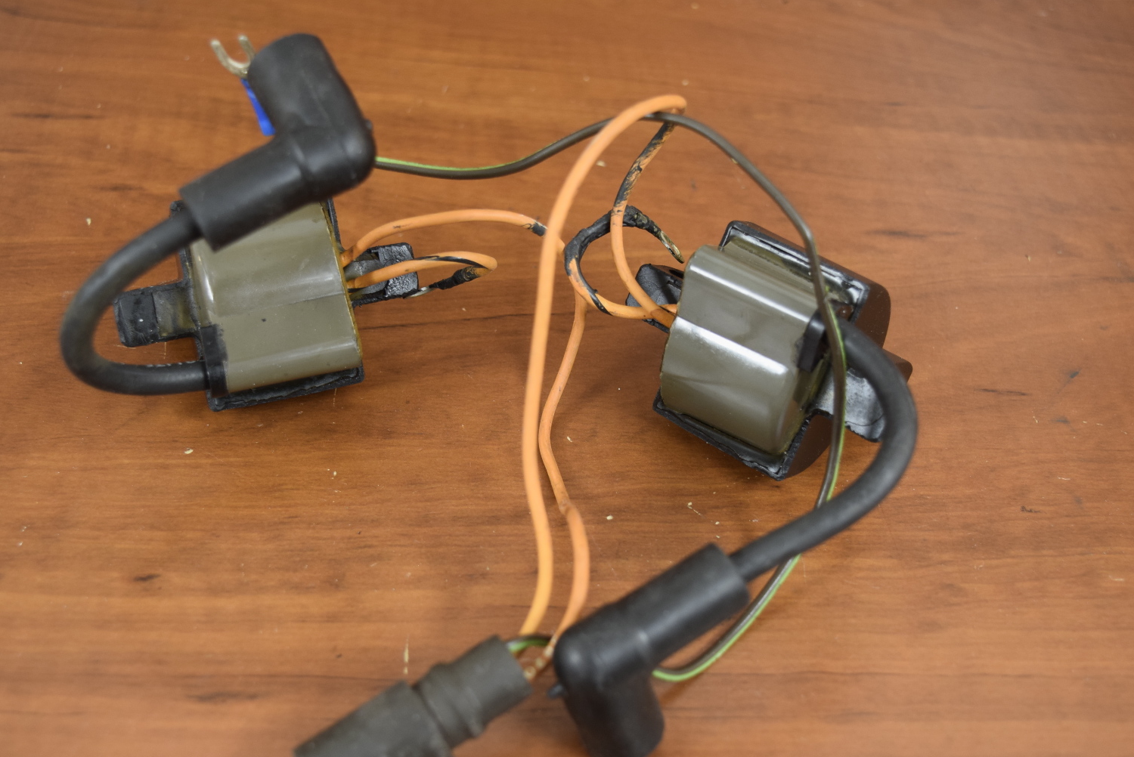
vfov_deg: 28.1
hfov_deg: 41.1
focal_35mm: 48
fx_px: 1513
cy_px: 399
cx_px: 544
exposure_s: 1/125
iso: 560
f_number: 5.6
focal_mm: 30
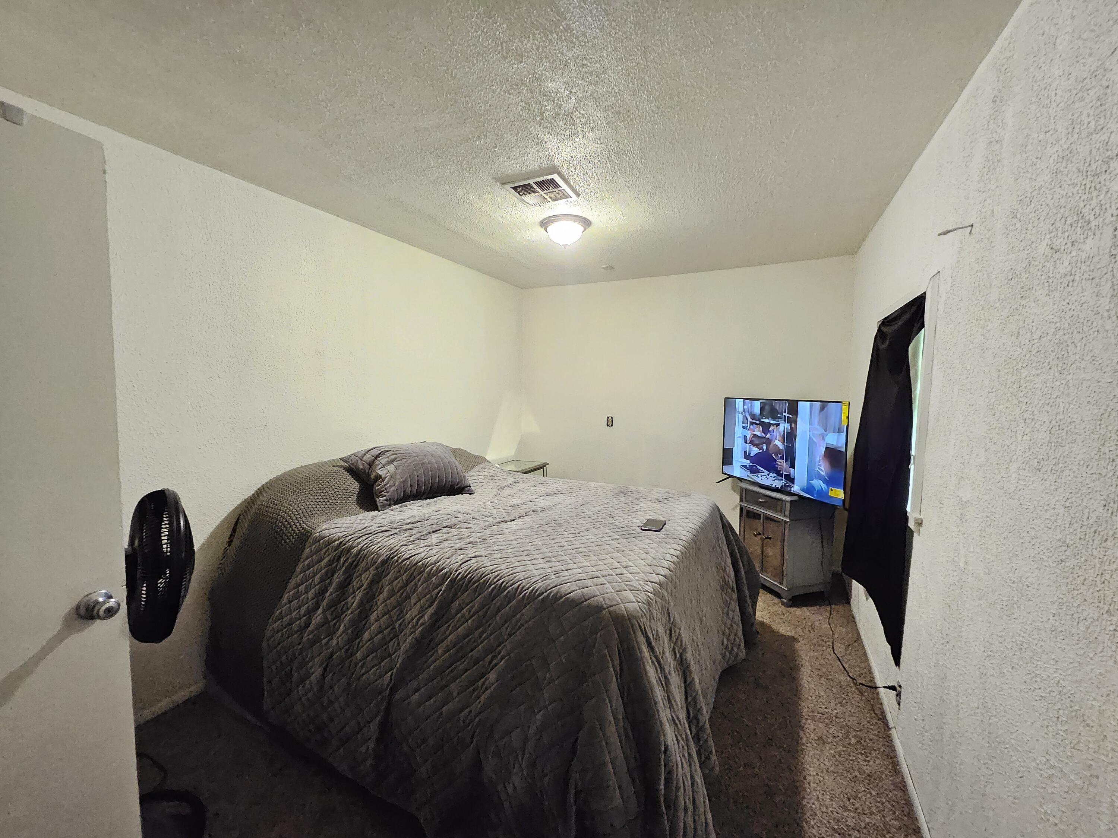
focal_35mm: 13
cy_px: 419
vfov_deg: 89.9
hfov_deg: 106.2
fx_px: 420
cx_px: 559
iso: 1600
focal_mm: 1.74
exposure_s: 1/24
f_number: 2.2
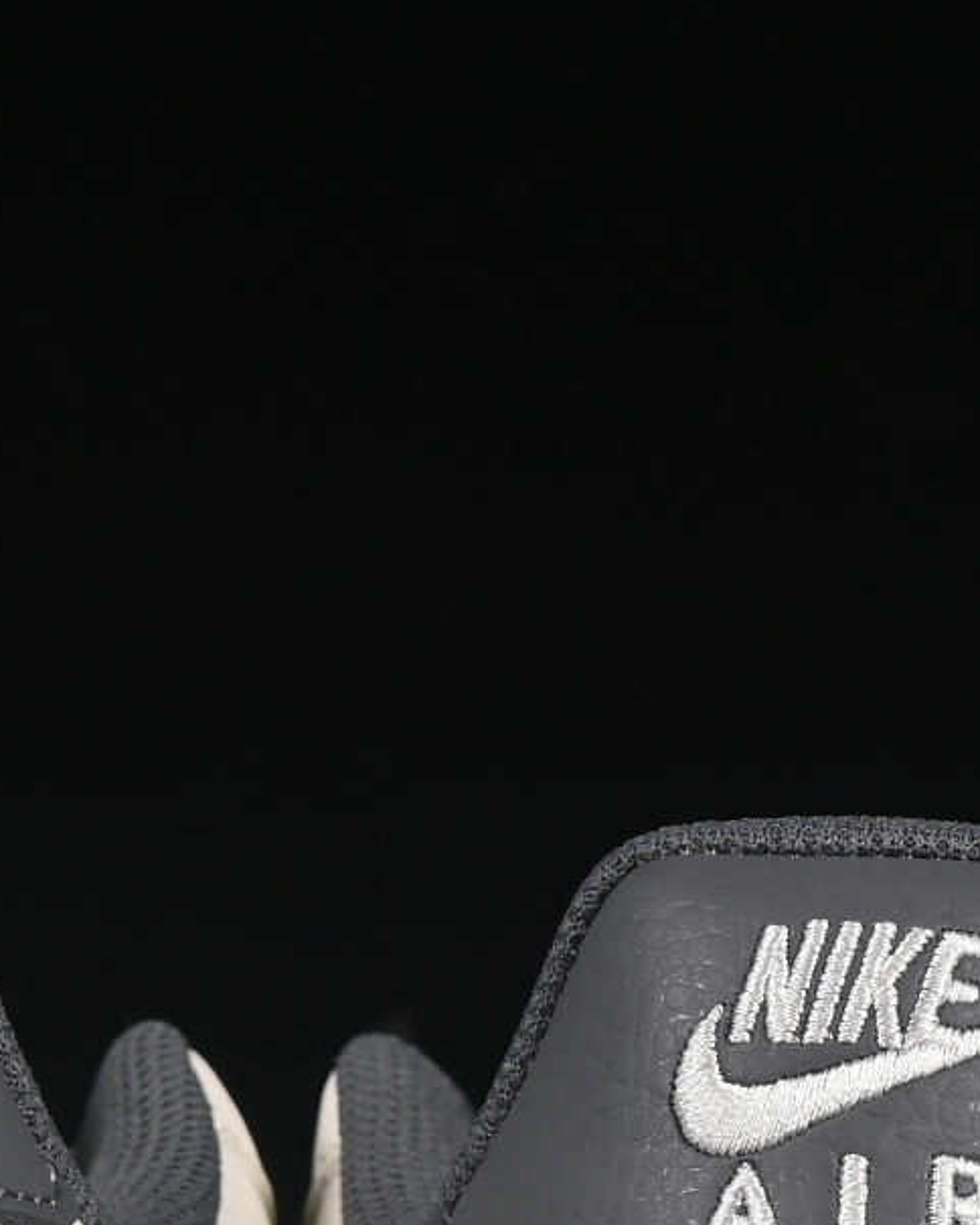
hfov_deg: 4.8
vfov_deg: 5.9
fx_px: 11747
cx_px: 294
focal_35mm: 324
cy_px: 1314
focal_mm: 50
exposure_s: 1/80
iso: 160
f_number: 8
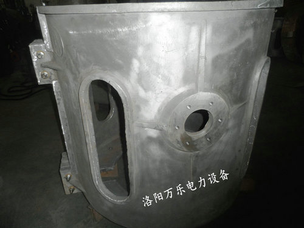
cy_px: 114
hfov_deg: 71.6
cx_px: 152
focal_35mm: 24
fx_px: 211
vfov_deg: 56.8
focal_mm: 4
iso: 100
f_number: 3.2
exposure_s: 1/30
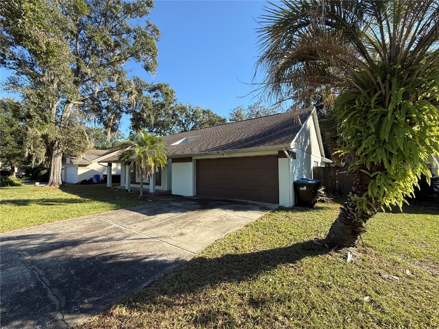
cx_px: 220
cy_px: 164
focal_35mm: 14
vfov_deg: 85.7
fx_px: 178
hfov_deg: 102.1
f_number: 2.2
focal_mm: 2.22
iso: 50
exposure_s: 1/686
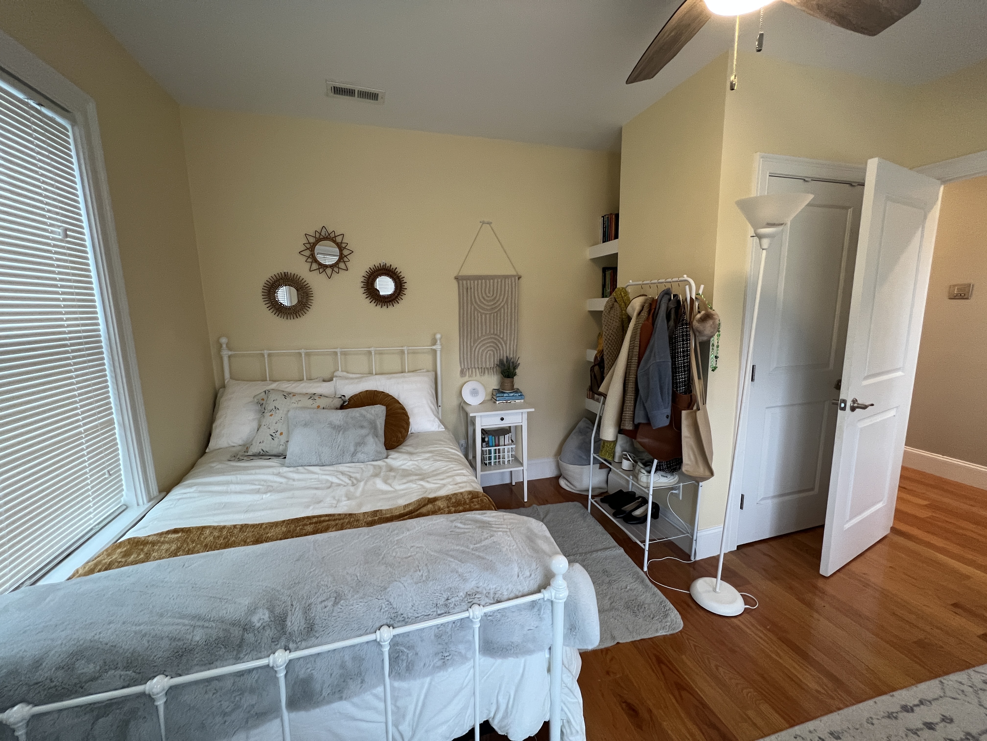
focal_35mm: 13
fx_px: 371
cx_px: 494
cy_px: 370
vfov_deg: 89.9
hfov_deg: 106.2
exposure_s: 1/60
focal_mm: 1.57
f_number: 1.8
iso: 250
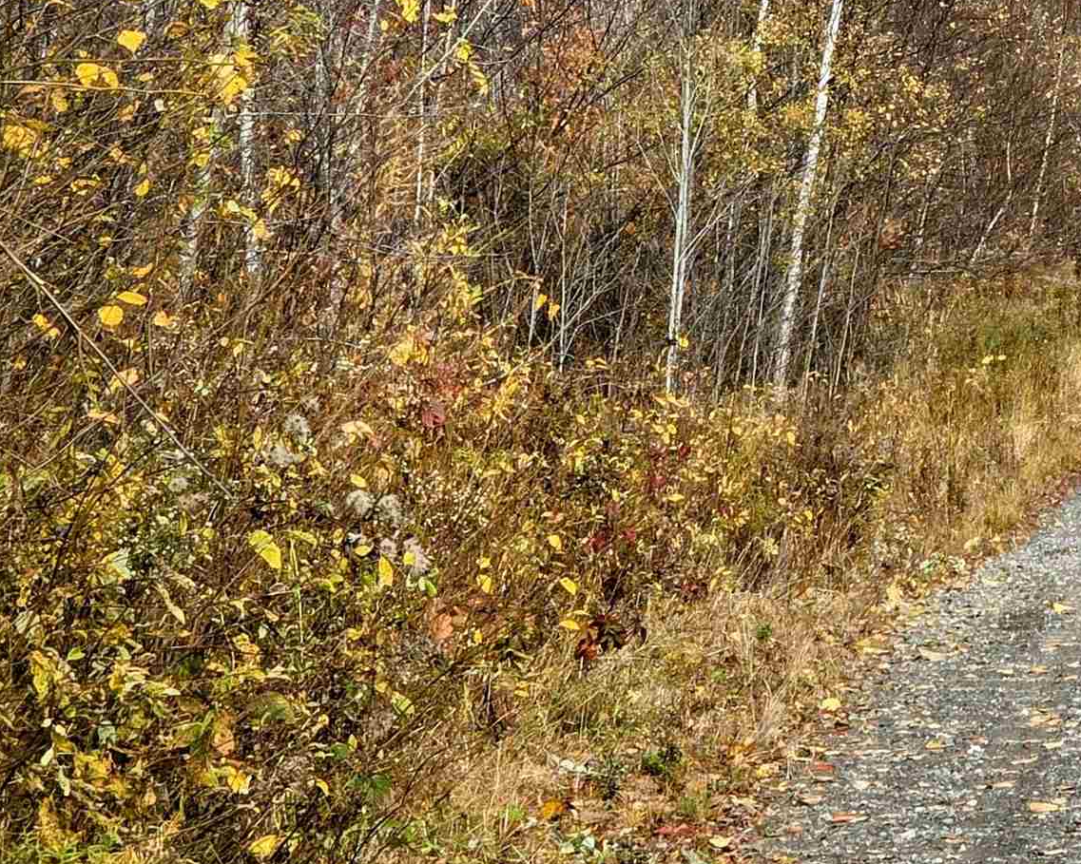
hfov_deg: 10.5
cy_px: -207
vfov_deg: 8.4
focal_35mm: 182
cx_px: 1168
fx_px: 5821
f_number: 2.4
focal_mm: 7.9
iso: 50
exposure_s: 1/2010
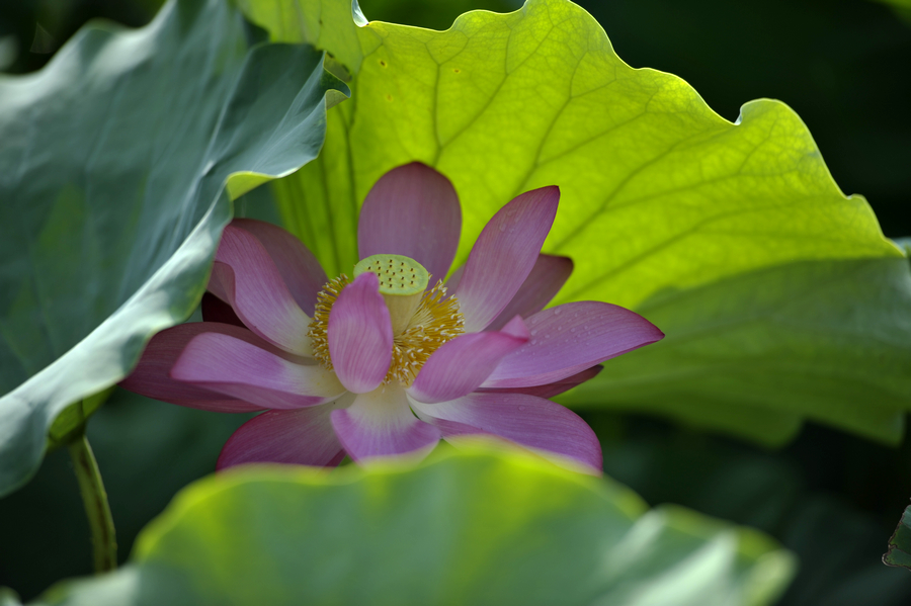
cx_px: 456
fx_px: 5058
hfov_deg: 10.3
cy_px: 303
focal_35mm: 200
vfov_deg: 6.9
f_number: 2.8
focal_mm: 200
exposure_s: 1/800
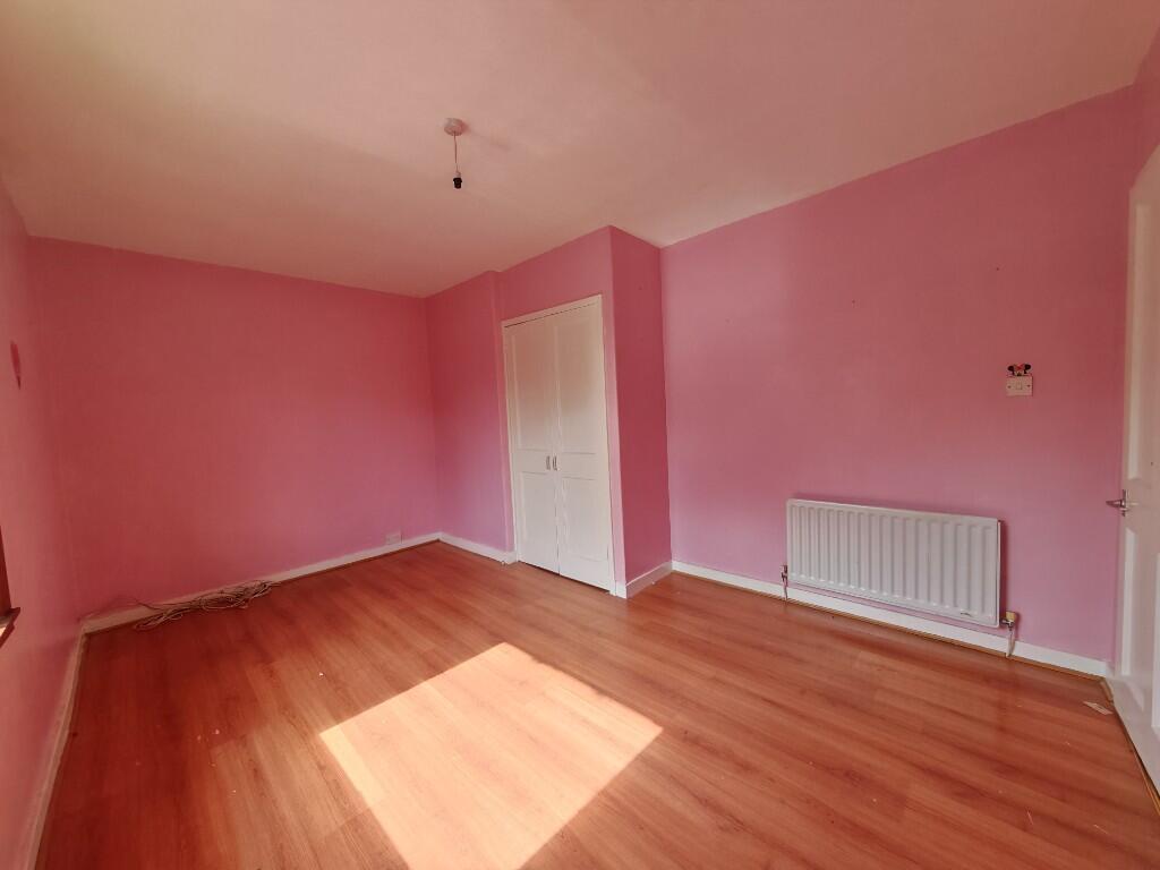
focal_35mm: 12
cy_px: 435
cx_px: 580
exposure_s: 1/190
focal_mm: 1.82
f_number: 2
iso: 50
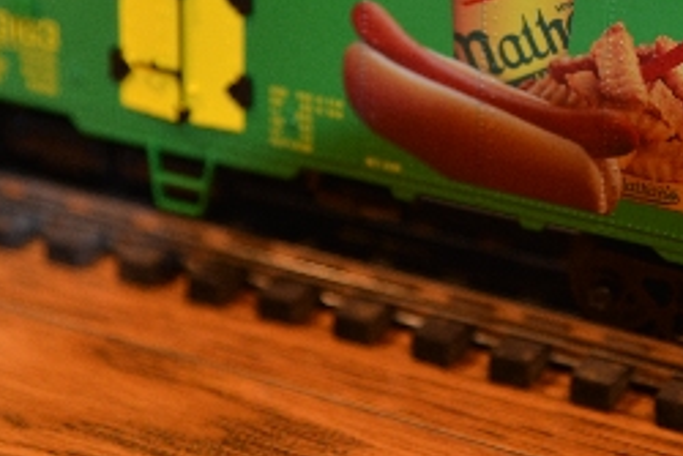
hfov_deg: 14.6
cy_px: 44
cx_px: 486
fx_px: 2658
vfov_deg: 9.8
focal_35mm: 140
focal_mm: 70
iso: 800
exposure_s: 1/60
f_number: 4
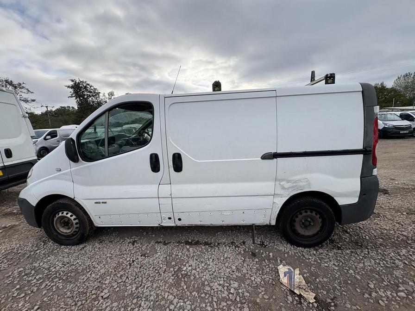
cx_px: 208
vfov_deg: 85.7
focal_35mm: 14
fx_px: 168
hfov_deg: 102.1
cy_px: 156
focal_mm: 2.22
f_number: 2.2
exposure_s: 1/921
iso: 40
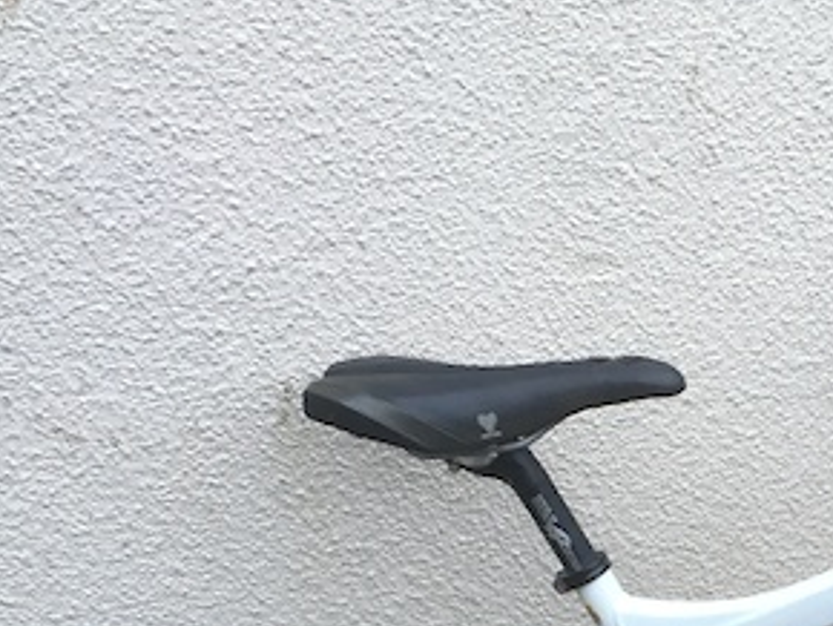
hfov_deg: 23.2
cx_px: 867
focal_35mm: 80
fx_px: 1927
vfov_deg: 17.6
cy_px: 749
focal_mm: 4.15
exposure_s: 1/33
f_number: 2.2
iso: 80
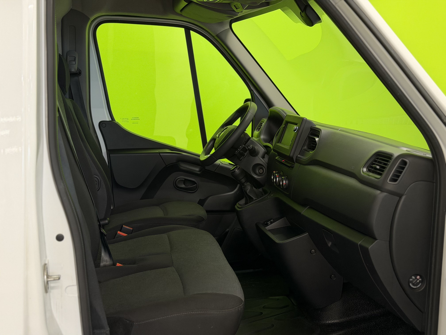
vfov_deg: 30.3
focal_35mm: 48
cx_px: 223
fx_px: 618
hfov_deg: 39.7
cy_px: 168
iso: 125
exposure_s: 1/60
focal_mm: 6.76
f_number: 1.78
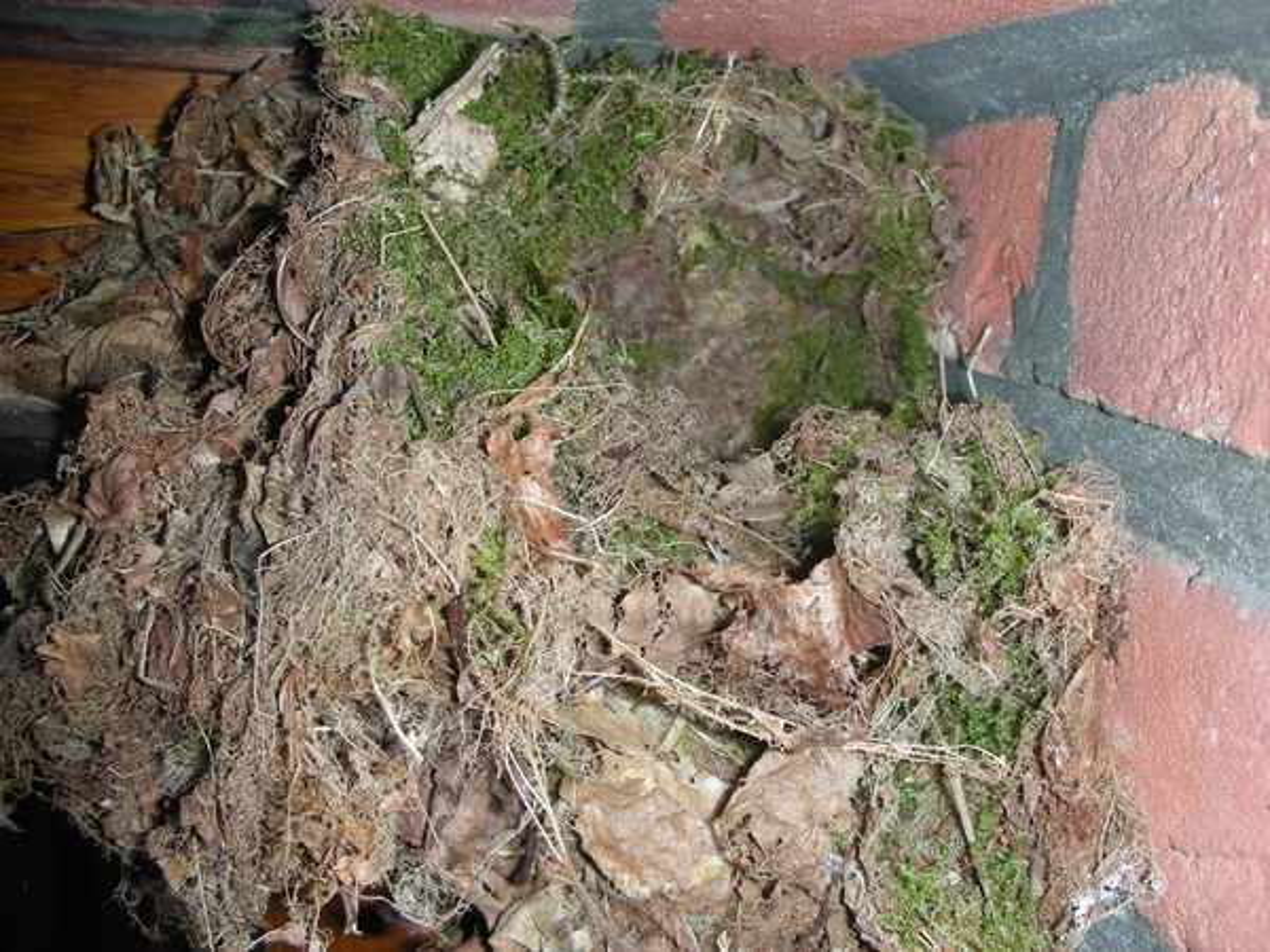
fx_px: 1284
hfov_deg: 52.6
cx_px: 635
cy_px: 476
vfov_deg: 40.7
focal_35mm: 35
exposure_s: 1/60.1
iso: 55
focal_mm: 5.8
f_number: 8.5
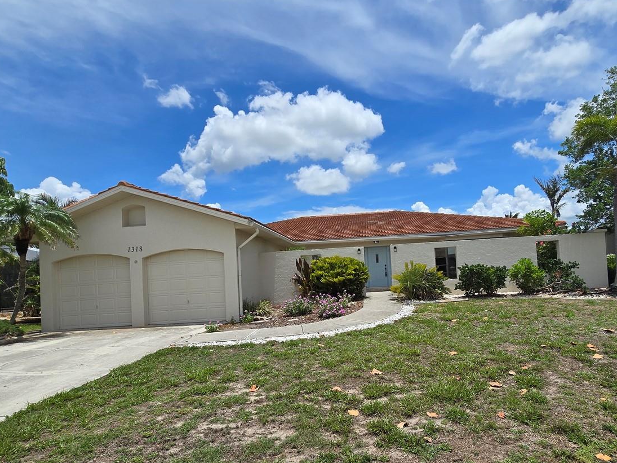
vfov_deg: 68.2
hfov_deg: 84.3
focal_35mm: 19
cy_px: 270
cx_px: 346
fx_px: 339
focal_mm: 2.2
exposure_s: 1/4432
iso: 50
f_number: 2.2
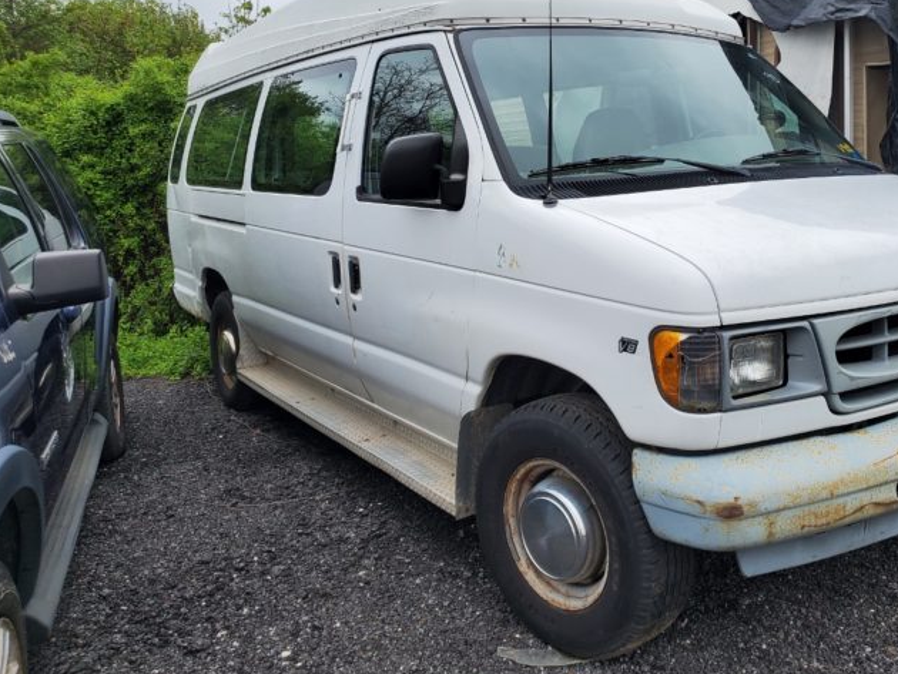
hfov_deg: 54.7
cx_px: 563
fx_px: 856
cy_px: 271
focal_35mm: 33
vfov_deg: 42.8
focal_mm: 4.3
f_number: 2.4
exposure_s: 1/1552
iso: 50
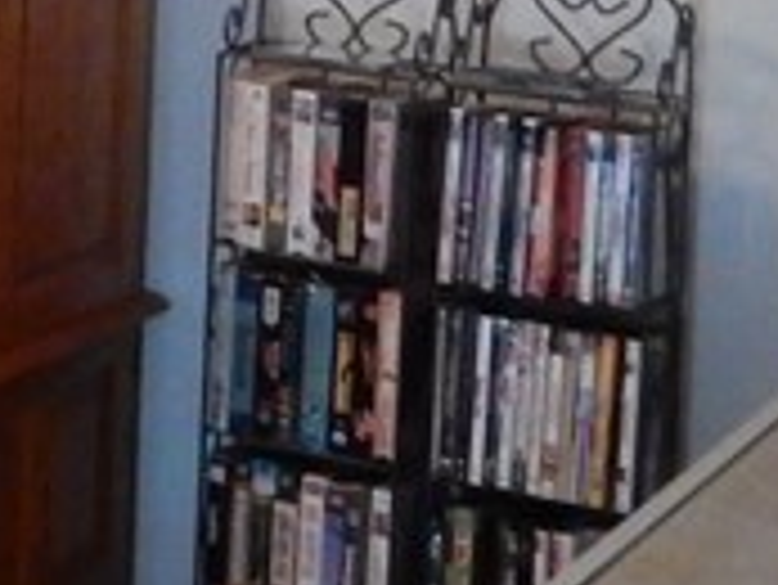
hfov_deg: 11.8
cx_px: -814
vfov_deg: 9.7
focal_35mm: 148
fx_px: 3329
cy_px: -374
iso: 800
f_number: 3.7
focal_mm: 4.5
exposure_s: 1/30
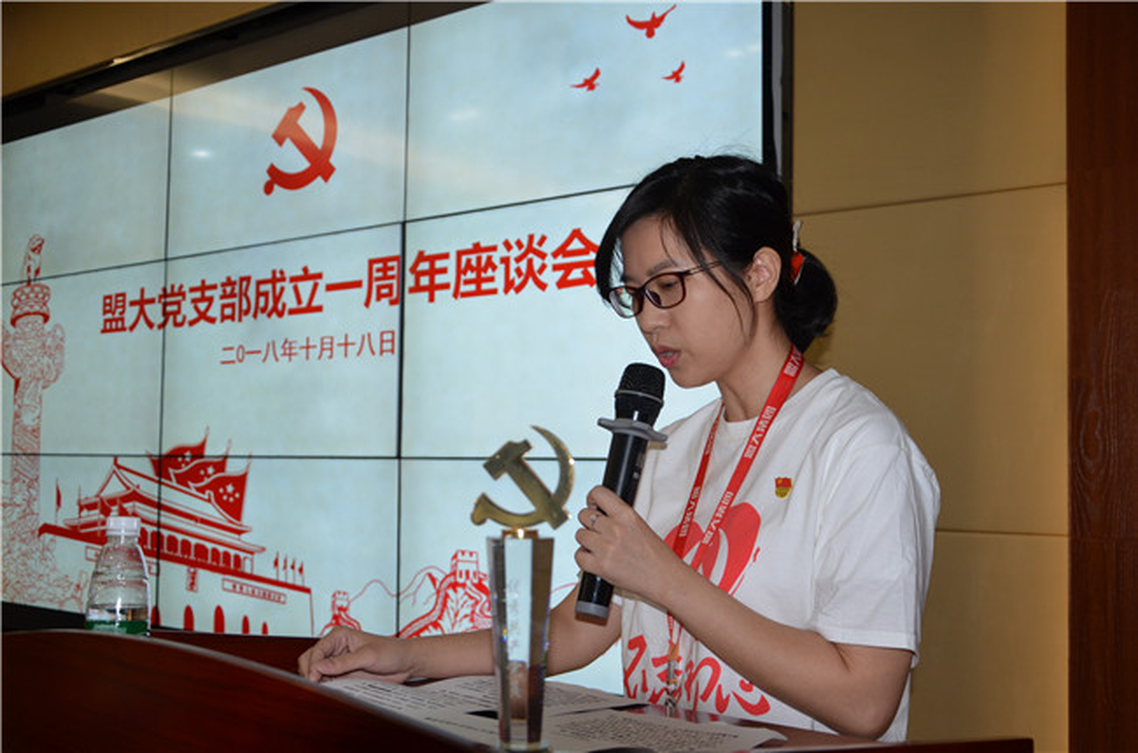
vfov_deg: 31.7
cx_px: 569
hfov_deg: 46.5
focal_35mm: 42
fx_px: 1324
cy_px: 376
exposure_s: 1/100
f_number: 4
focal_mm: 28
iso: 400
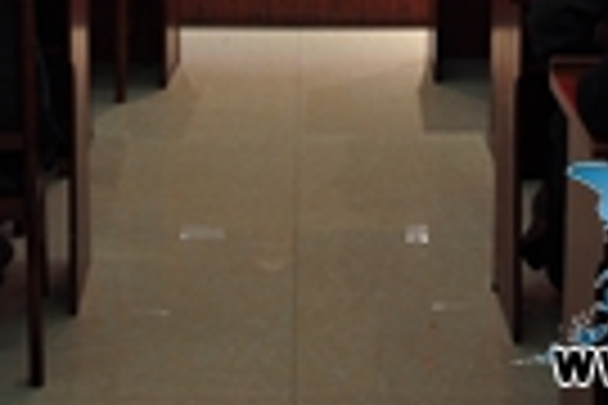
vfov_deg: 12.8
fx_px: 1689
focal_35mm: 100
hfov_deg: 20.4
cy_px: -243
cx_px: 261
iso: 200
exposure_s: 1/40
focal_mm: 18
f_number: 3.5
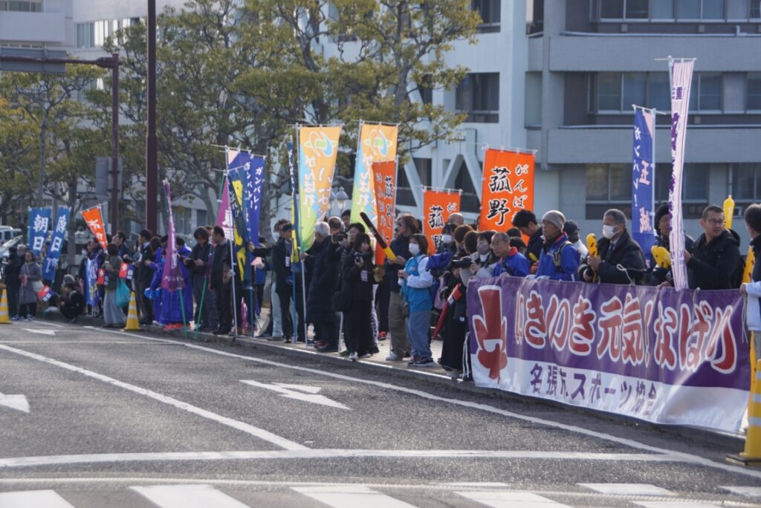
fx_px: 2538
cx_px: 380
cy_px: 254
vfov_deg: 11.4
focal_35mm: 120
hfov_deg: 17.1
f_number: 5.6
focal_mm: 80
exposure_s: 1/160
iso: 100
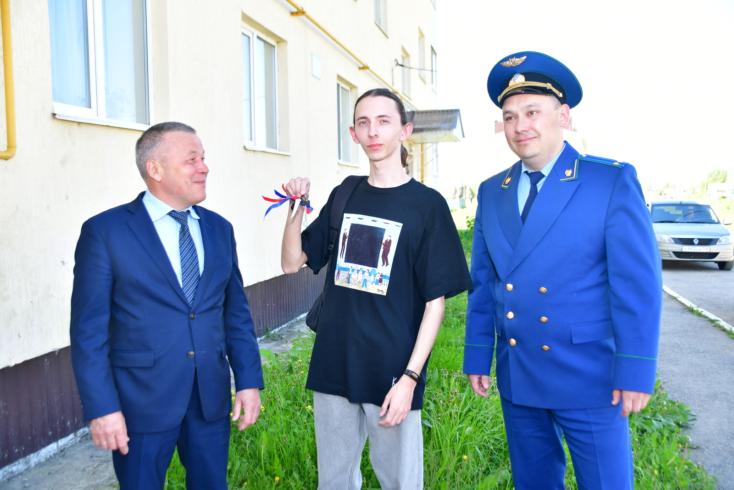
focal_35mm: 36
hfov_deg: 53.1
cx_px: 367
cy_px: 245
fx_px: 734
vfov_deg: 36.9
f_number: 4.5
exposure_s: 1/80
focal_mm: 24
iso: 100
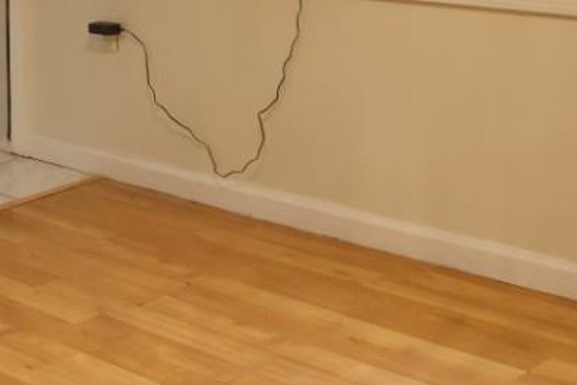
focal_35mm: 82
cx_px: -9
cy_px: -127
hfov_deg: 23.6
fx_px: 1314
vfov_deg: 15.8
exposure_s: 1/30
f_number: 9.5
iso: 1250
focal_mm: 16
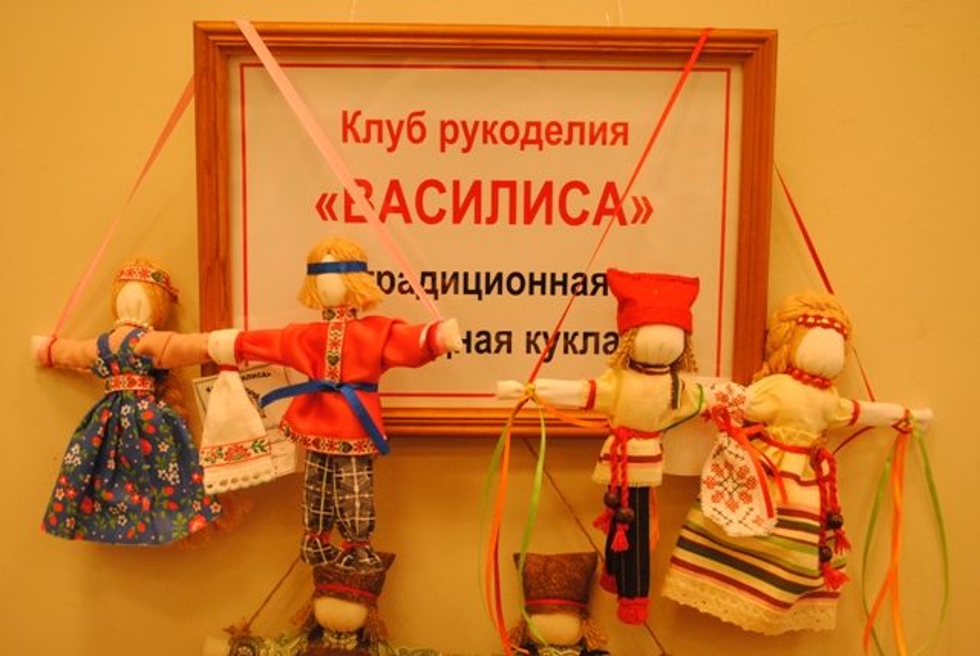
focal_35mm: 51
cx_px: 490
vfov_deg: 26.5
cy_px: 328
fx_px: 1390
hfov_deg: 38.8
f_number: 5
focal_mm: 34
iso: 800
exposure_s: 1/50
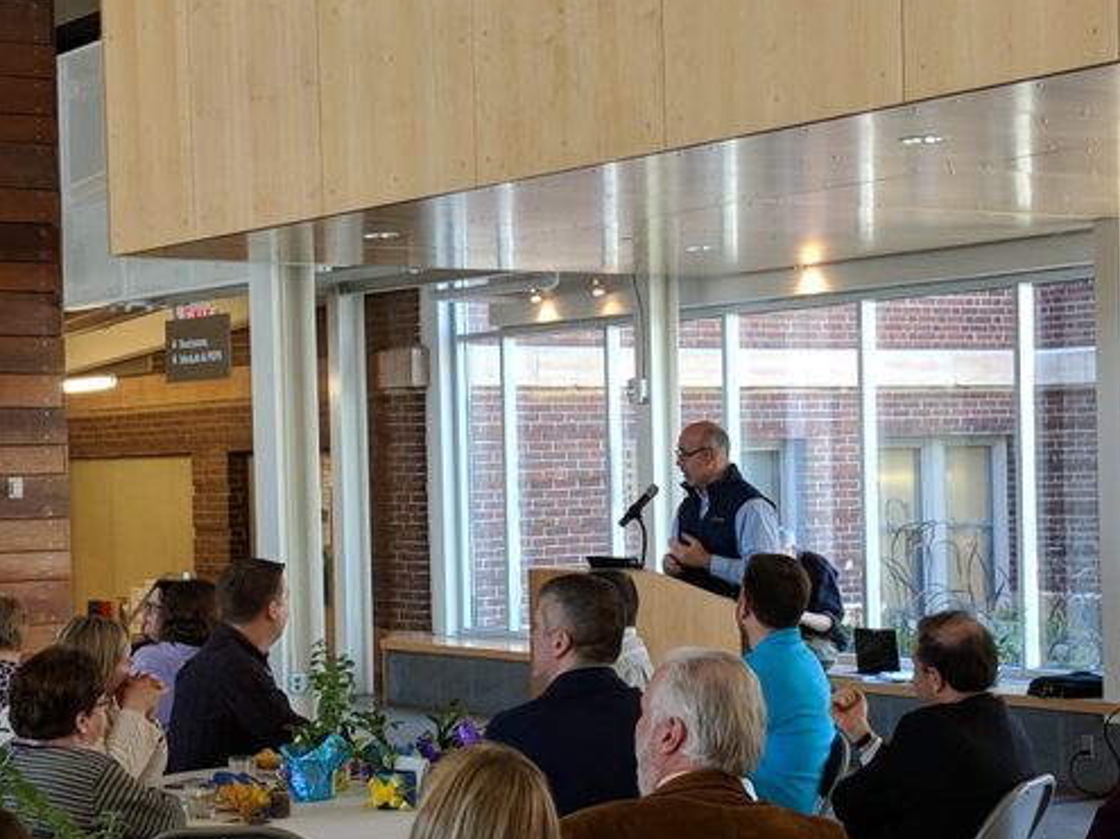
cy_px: 509
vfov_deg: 34.2
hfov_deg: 44.8
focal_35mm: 42
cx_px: 577
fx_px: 1359
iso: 199
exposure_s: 1/120
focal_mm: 4.67
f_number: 2
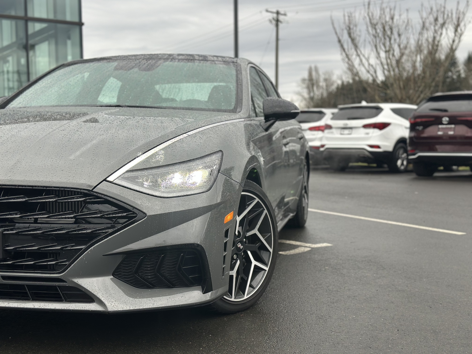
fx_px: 654
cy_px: 177
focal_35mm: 48
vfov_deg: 30.3
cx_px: 236
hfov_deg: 39.7
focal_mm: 6.86
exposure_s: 1/903
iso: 80
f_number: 1.78
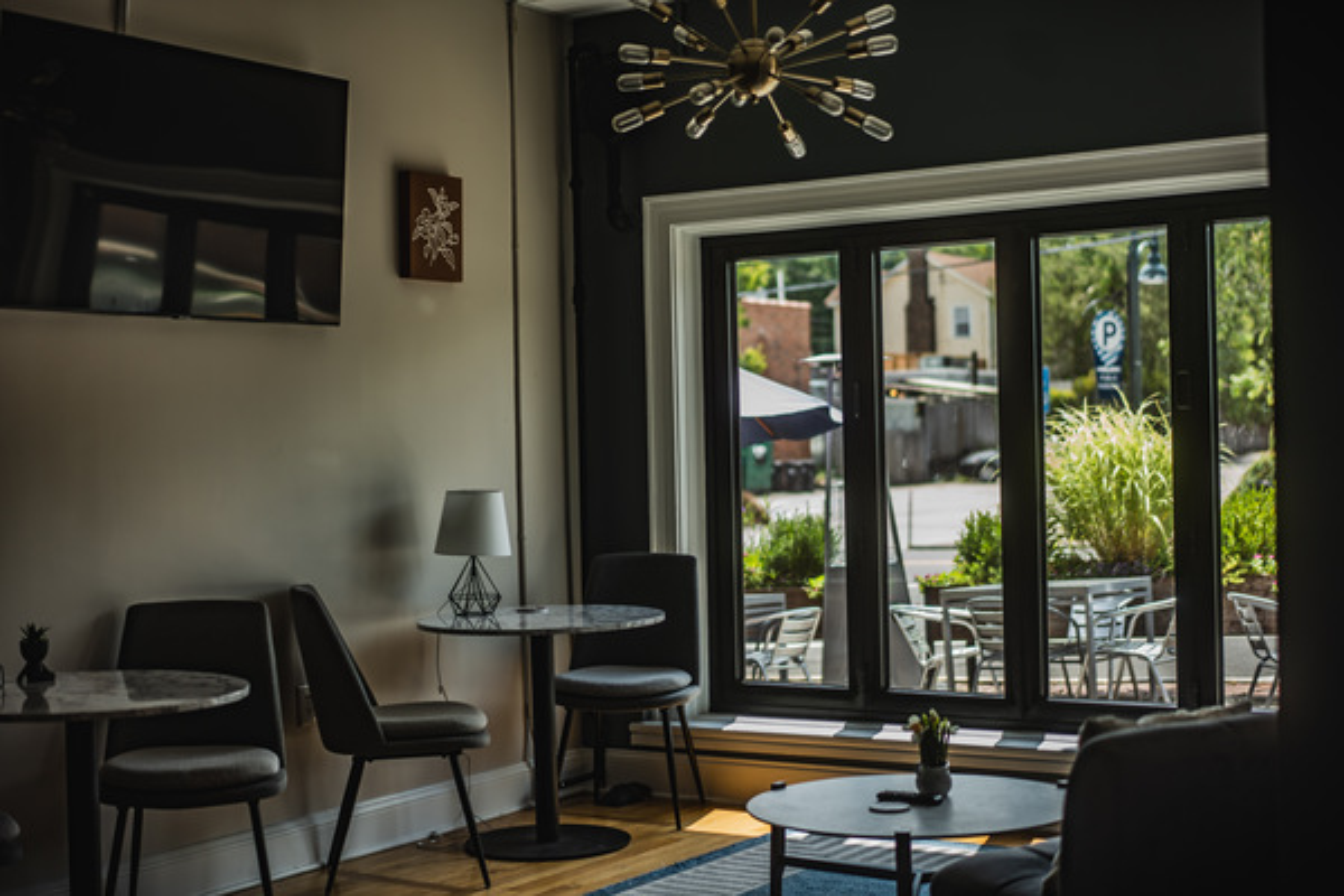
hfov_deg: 36.2
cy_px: 448
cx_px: 672
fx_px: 2053
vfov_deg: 24.6
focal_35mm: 55
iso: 200
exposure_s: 1/500
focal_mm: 55
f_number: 1.8
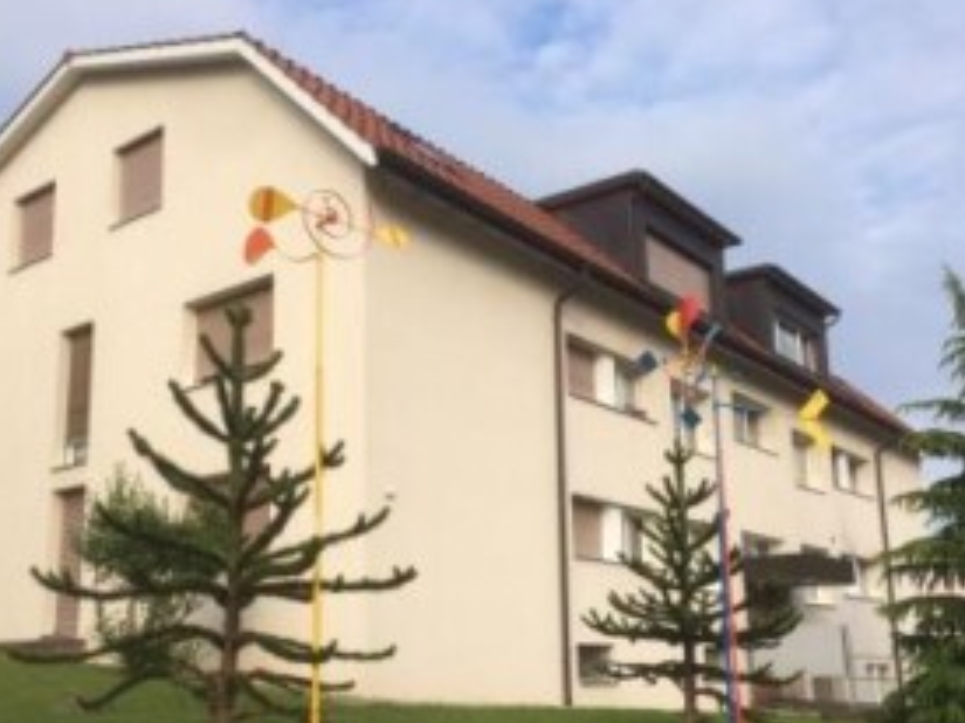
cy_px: 463
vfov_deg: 37.4
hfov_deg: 48.9
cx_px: 442
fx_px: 1059
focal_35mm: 38
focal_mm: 4.15
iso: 32
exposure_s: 1/1642
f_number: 2.2
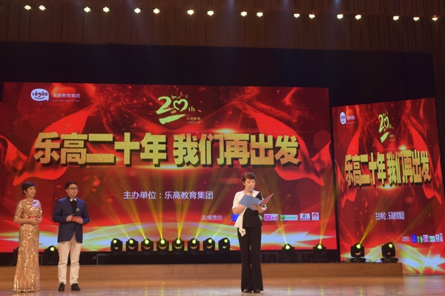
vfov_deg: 31.9
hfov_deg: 46.4
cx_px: 222
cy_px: 148
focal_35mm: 42
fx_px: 519
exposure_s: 1/160
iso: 200
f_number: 4
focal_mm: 28
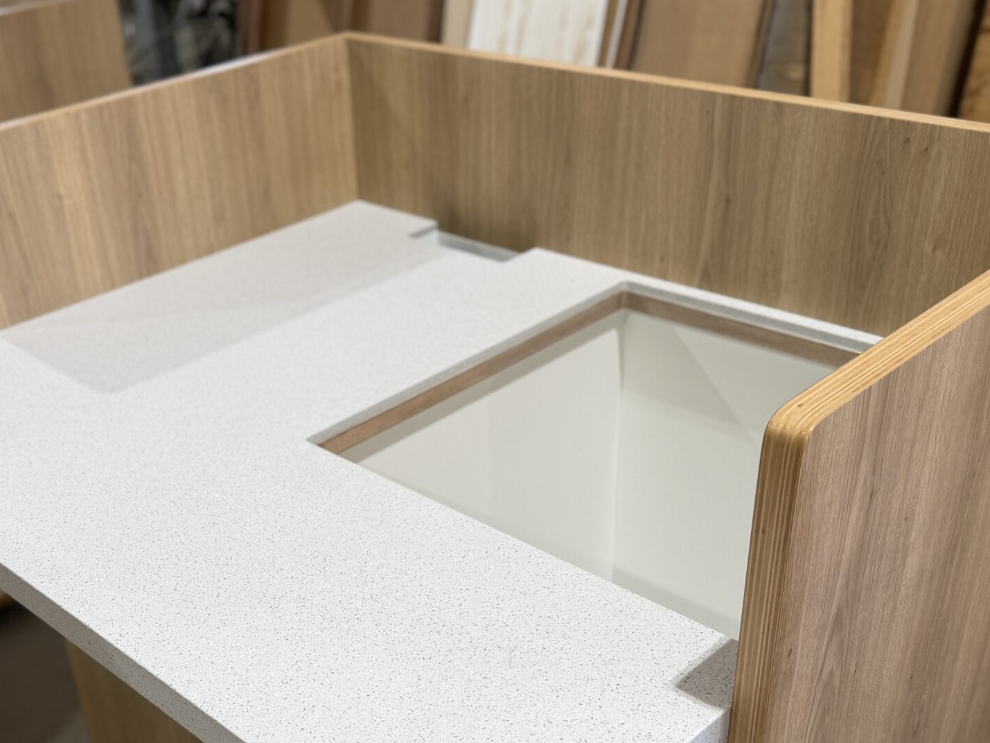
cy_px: 539
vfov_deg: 33.1
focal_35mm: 43
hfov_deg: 43.4
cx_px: 357
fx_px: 1230
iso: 80
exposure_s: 1/120
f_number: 1.78
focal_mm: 6.76
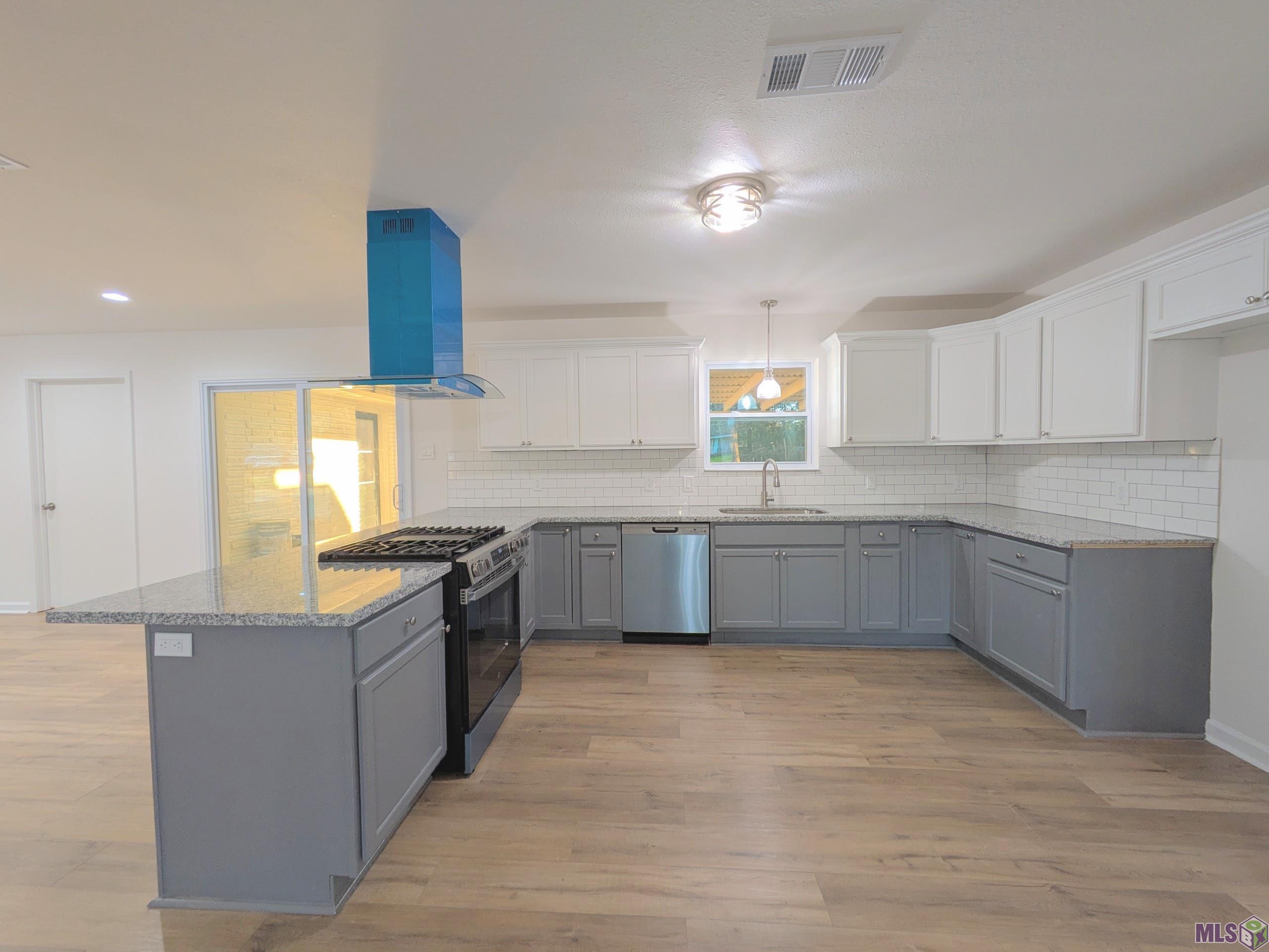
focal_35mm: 14
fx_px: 513
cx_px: 634
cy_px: 476
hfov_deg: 102.1
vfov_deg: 85.7
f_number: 2.2
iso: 63
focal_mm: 1.83
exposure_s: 1/40
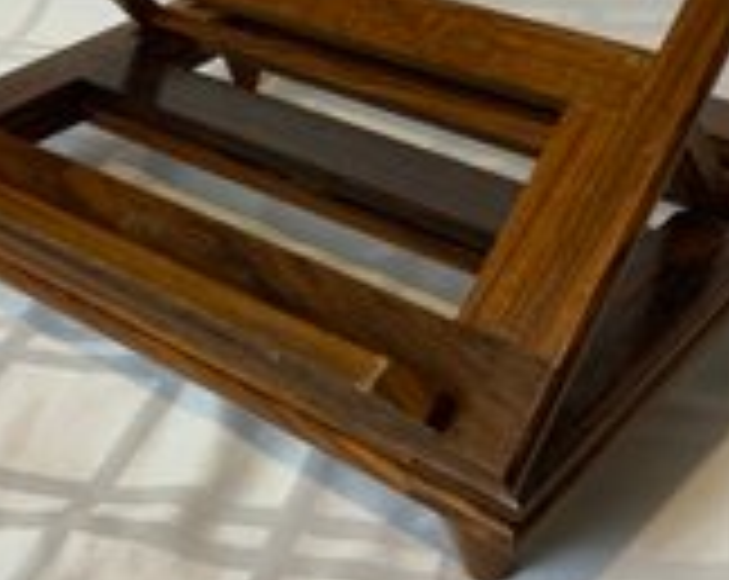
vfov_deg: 25.0
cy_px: 137
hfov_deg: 31.5
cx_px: 367
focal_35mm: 60
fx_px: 1292
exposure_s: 1/60
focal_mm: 3
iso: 160
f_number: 1.8
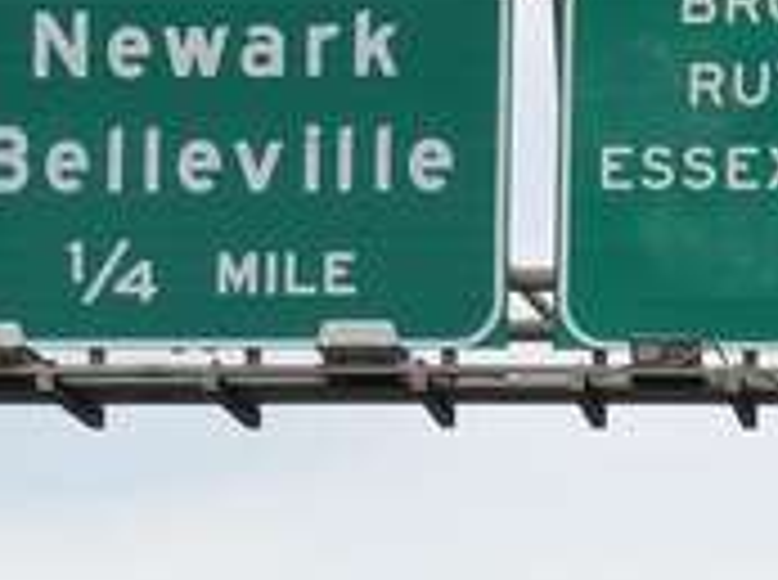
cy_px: 886
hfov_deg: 8.2
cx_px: 279
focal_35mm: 241
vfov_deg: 6.1
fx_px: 5405
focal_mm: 6
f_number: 2.4
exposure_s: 1/476
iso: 16
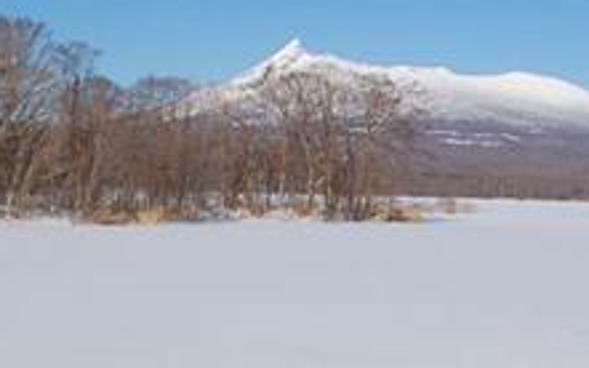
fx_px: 1220
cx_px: 312
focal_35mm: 76
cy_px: 299
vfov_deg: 17.0
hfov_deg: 27.1
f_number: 8
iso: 800
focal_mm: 22
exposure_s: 1/4000
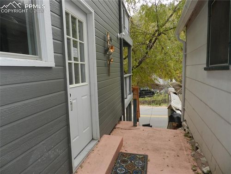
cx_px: 116
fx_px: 153
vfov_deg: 58.9
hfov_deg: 73.9
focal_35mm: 23
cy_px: 87
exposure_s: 1/100
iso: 160
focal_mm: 4
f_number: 3.4
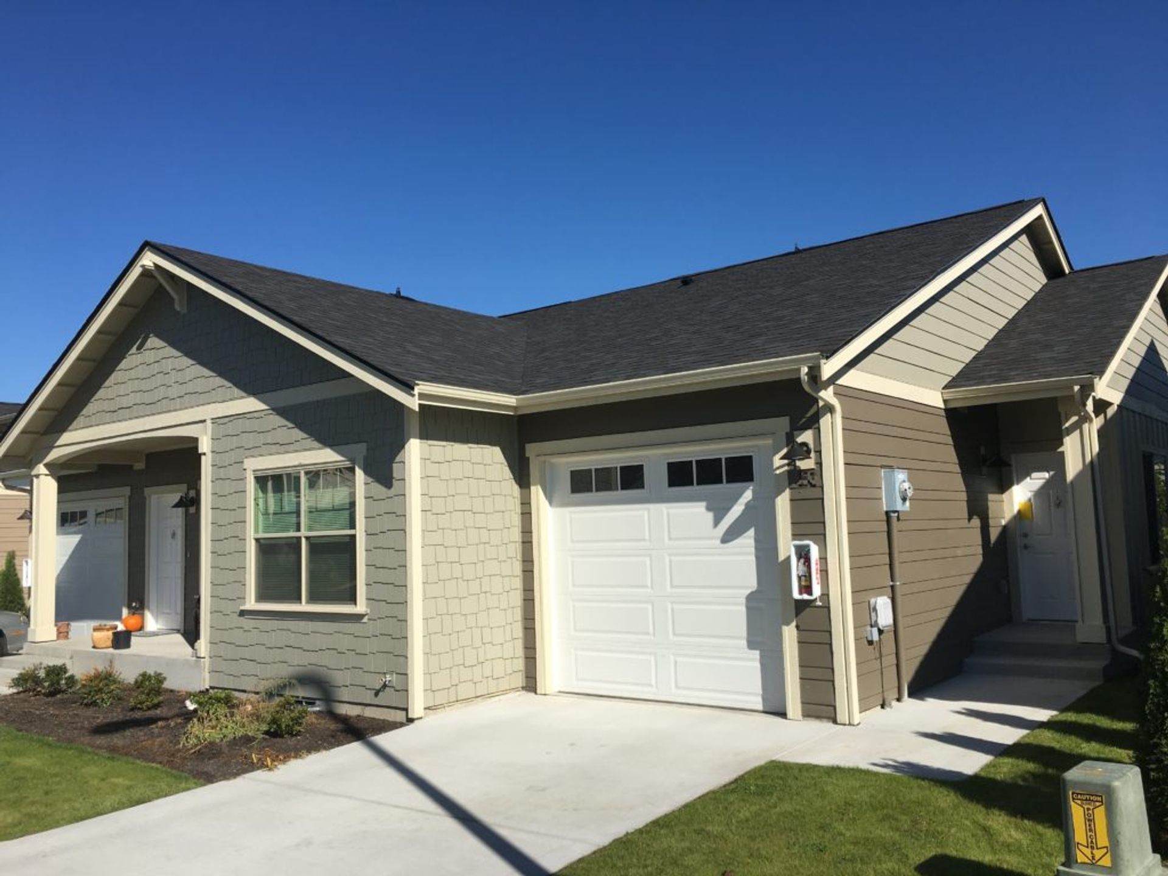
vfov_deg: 48.2
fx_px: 979
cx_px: 584
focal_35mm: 29
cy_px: 438
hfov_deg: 61.7
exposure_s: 1/2564
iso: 25
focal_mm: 4.15
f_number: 2.2
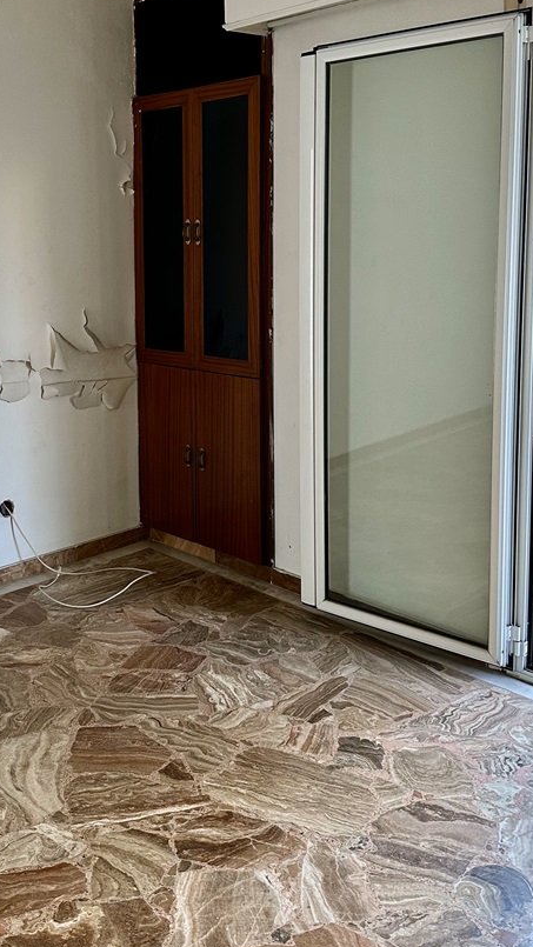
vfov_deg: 51.2
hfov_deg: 30.2
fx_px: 980
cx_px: 166
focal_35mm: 39
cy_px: 368
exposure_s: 1/60
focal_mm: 6.86
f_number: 1.78
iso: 250
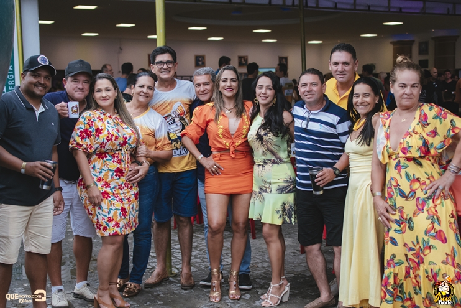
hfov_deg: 37.8
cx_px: 230
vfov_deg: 25.8
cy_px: 154
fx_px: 672
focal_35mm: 52
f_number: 2.8
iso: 2500
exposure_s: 1/2500
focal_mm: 35
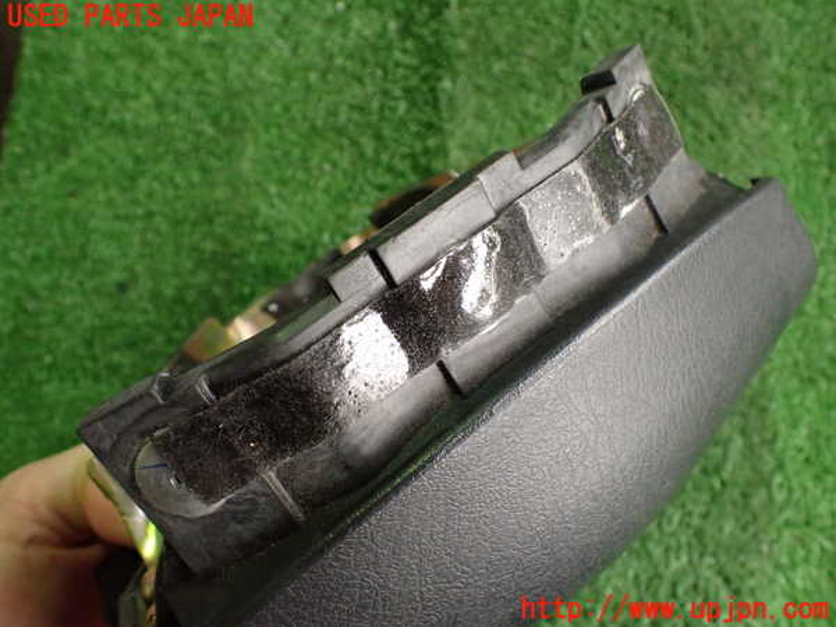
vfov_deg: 46.8
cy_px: 314
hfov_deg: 60.0
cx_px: 418
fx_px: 725
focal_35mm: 30
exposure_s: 1/125
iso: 800
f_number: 2.3
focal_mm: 5.4
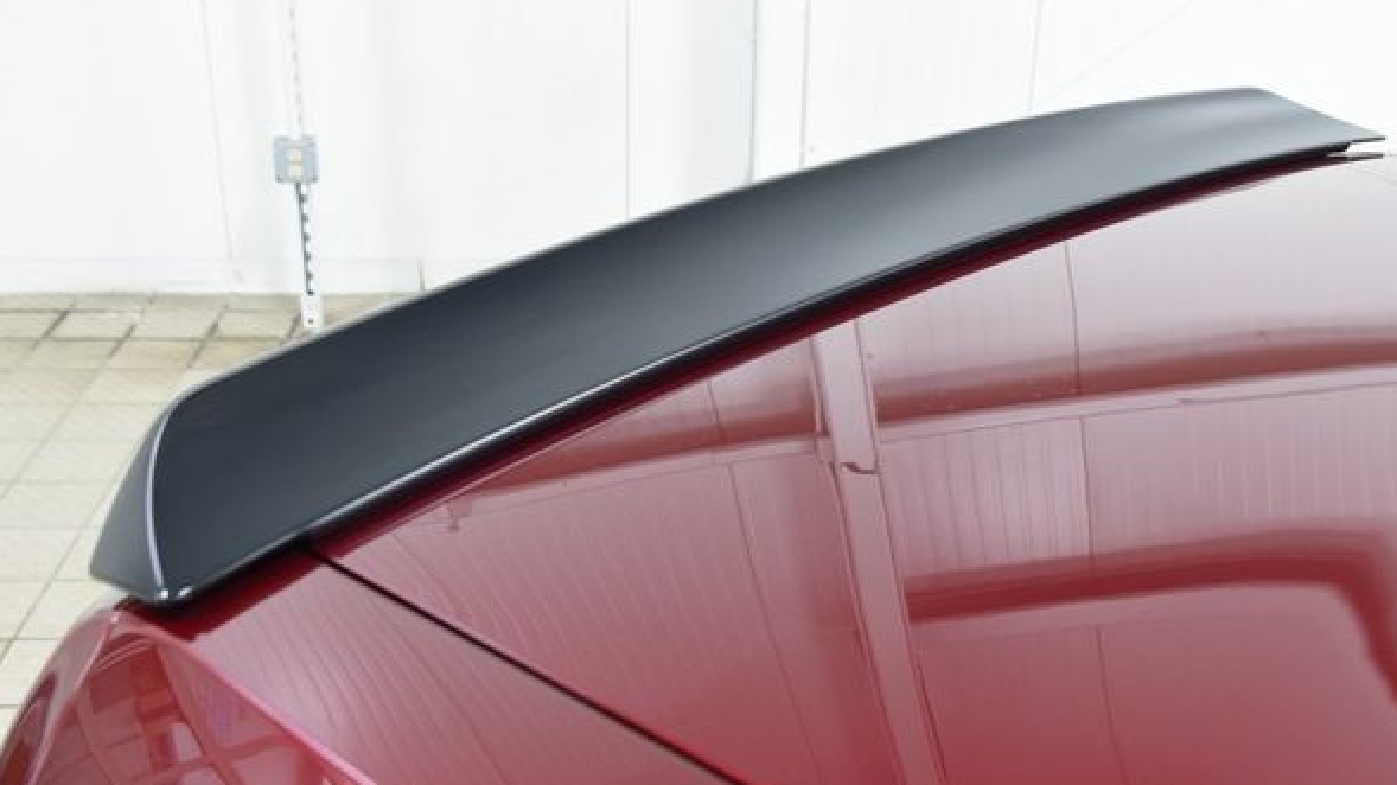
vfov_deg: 28.9
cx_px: 757
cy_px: 473
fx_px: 1518
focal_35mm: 41
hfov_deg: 49.4
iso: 1600
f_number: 3.5
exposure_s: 1/60
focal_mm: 24
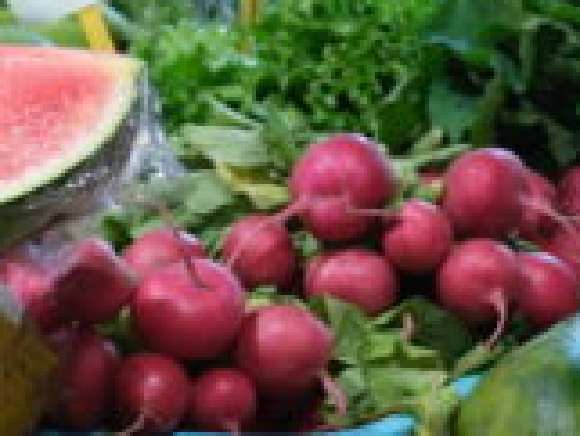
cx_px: -346
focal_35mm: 238
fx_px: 3991
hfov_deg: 8.1
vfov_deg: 6.1
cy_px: 744
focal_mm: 26.3
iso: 400
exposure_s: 1/28
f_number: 3.6
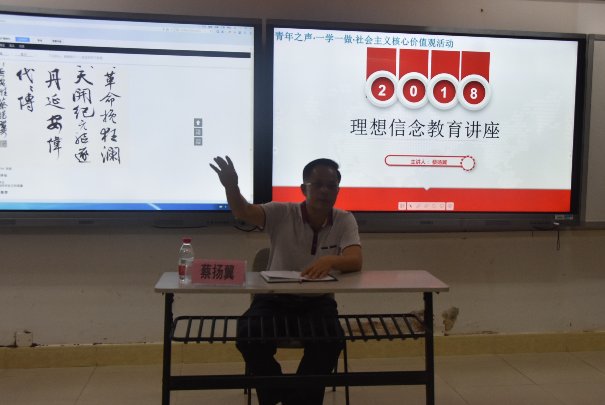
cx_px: 354
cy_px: 220
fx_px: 774
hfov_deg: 42.6
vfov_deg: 29.3
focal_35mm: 46
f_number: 5.6
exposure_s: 1/125
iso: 800
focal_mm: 26
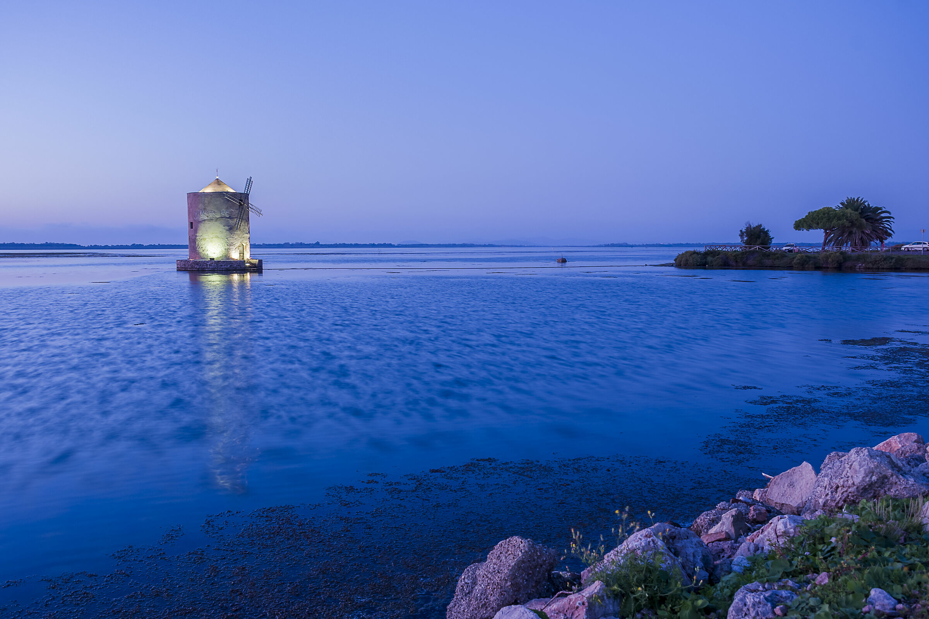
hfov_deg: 57.2
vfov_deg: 40.0
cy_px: 310
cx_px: 464
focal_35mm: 33
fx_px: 851
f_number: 7.1
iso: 200
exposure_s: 1/3
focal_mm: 22
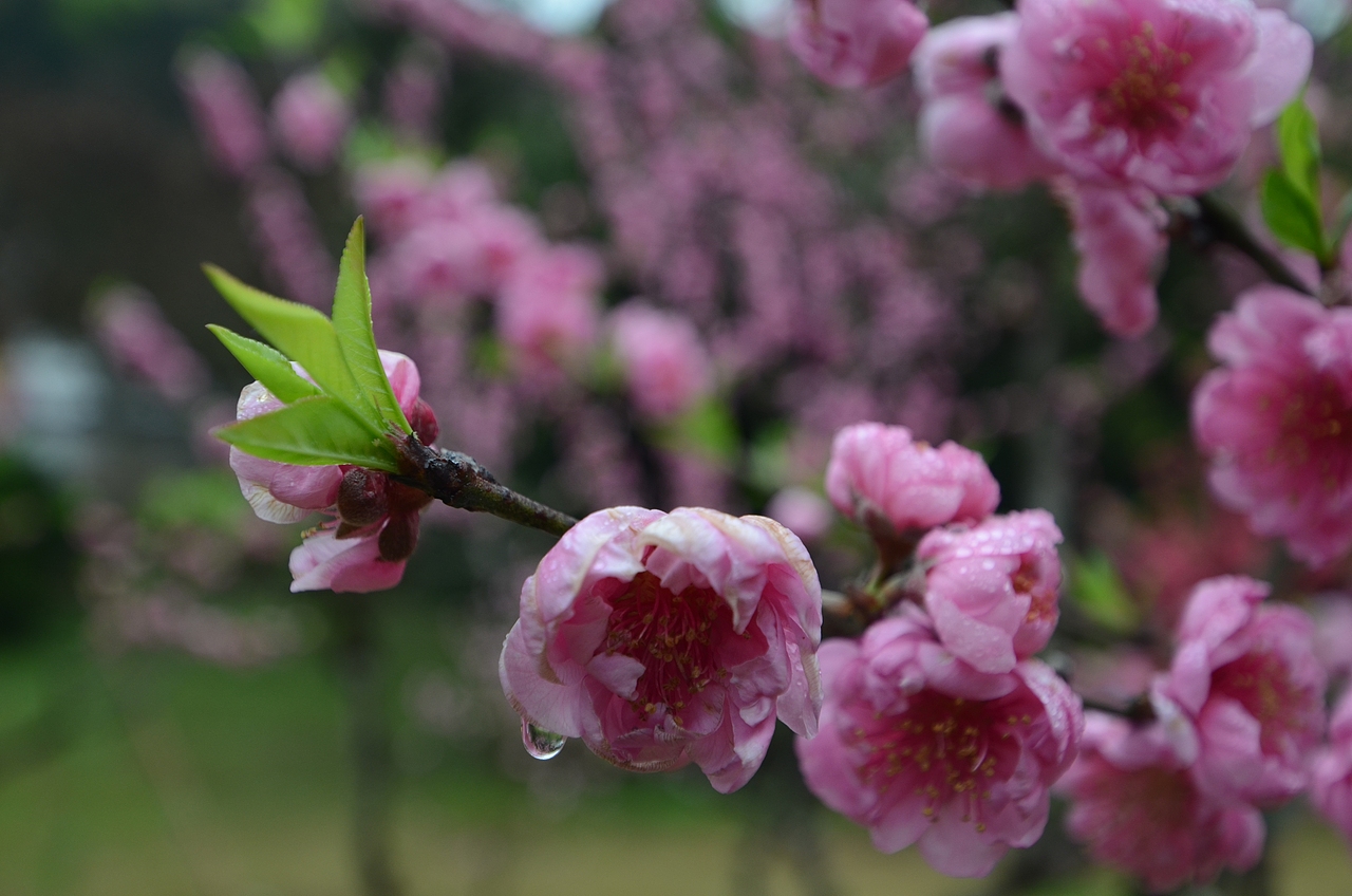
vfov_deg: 36.7
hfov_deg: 53.2
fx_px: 1349
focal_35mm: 36
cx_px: 676
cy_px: 448
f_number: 4.5
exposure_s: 1/200
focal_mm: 24
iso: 320
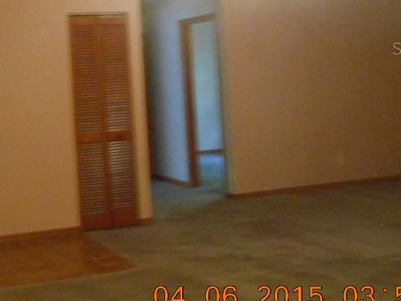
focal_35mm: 54
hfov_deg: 33.9
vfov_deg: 26.4
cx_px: 53
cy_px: 48
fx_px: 626
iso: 800
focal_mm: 4.6
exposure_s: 1/13
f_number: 3.5
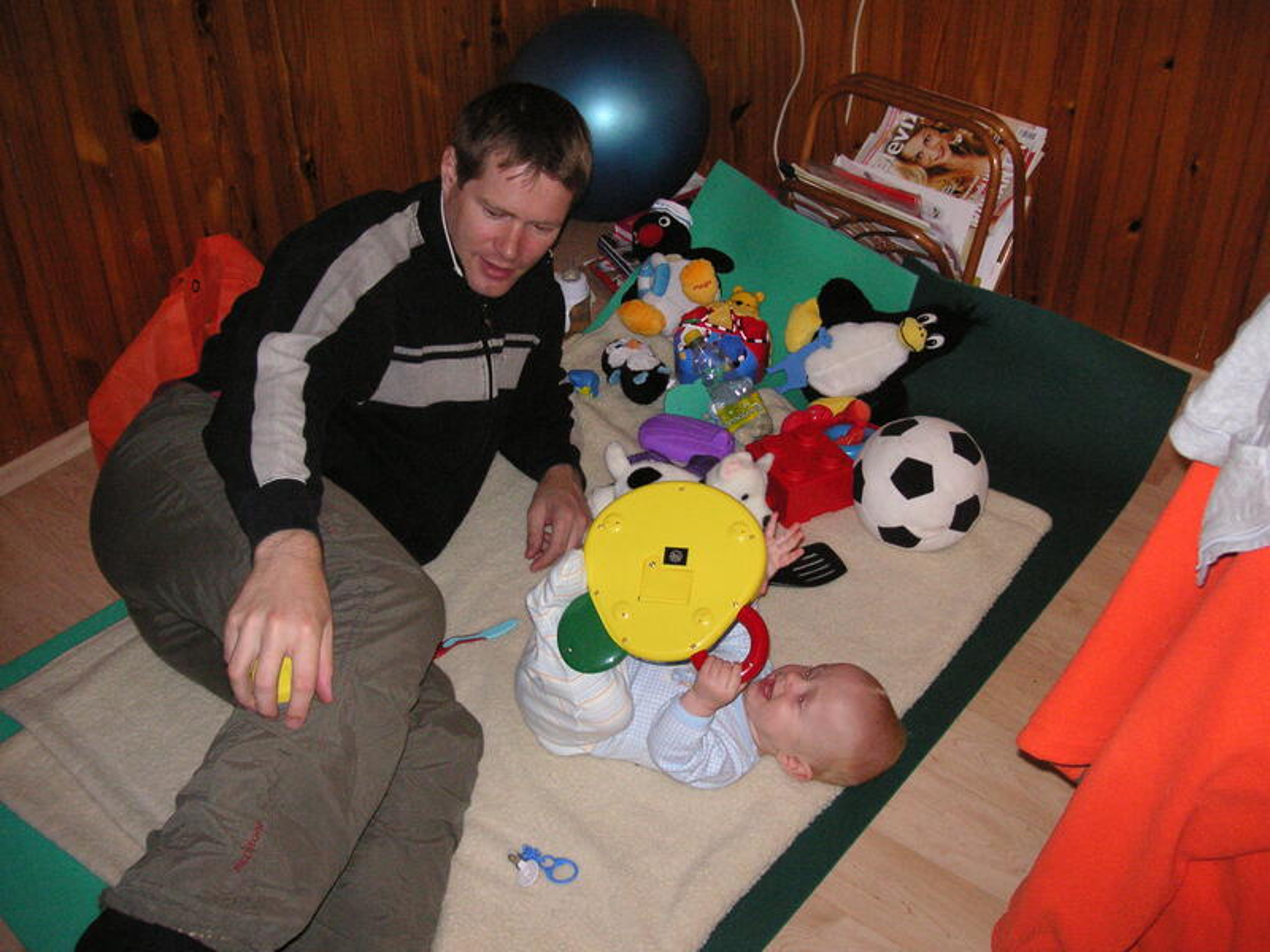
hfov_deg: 50.1
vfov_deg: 38.7
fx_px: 1357
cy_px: 476
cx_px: 635
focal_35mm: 37
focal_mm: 6.1
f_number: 2.8
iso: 160
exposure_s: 1/45
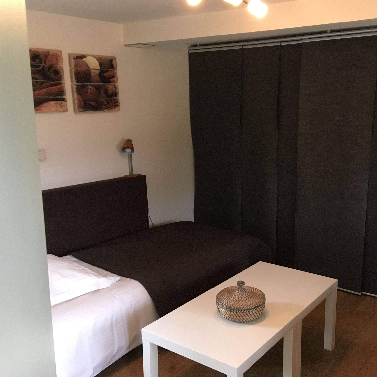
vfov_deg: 47.2
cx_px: 230
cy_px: 192
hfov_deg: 46.9
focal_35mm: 35
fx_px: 431
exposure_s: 1/25
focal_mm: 4.15
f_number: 2.2
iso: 200
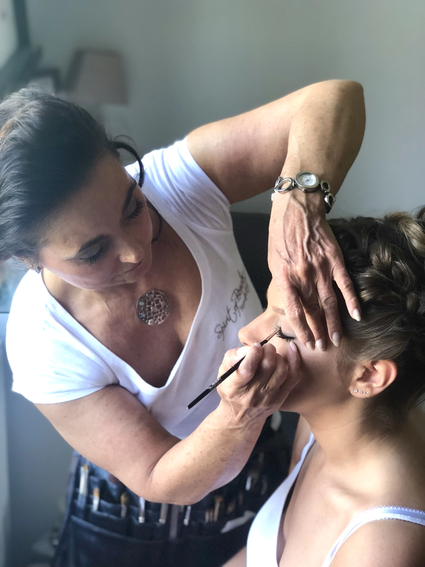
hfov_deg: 25.7
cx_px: 212
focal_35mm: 57
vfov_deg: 33.8
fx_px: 933
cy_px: 284
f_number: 2.8
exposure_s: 1/60
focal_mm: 6.6
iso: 200
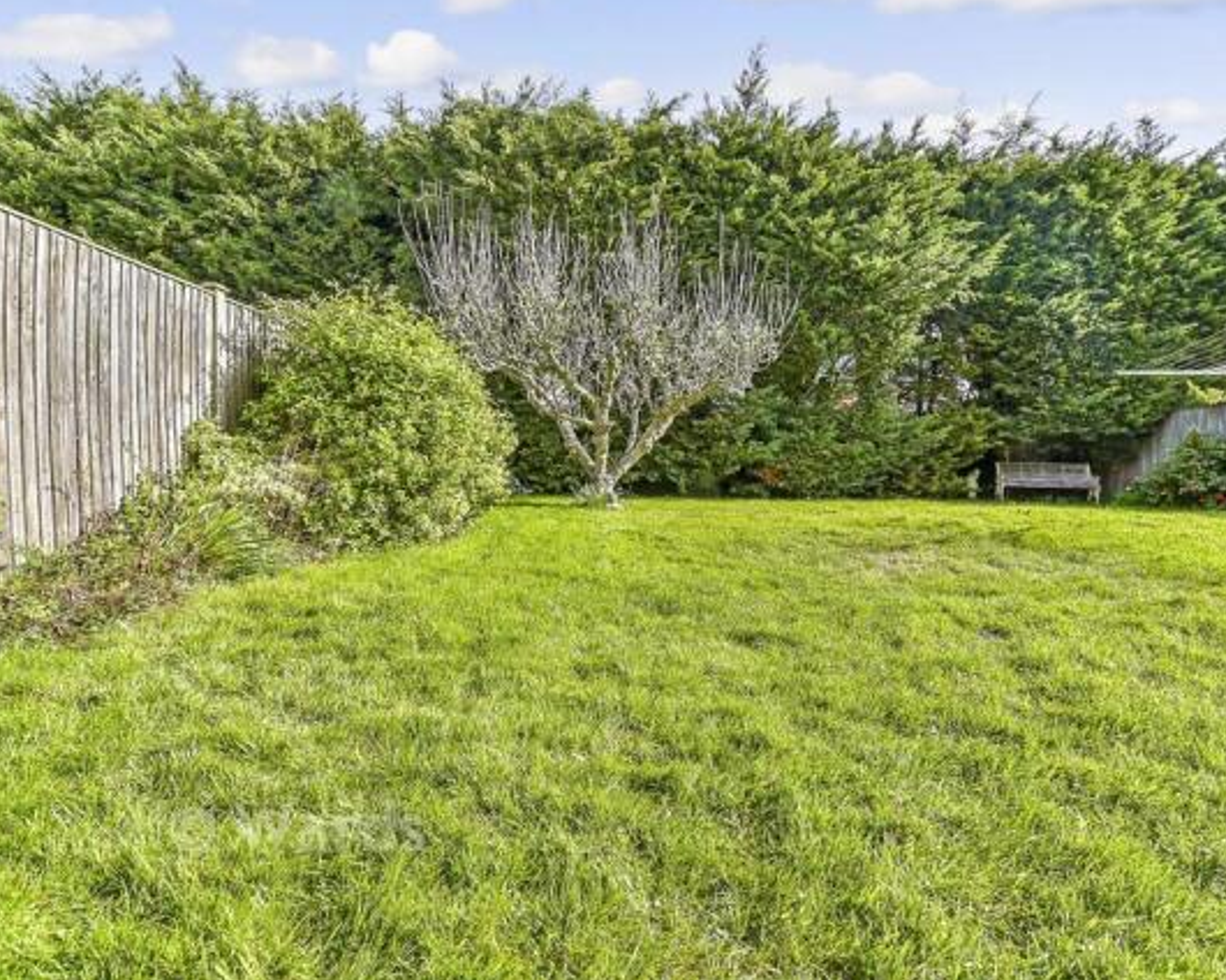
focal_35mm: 29
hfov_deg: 60.4
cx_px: 660
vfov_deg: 50.0
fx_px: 1052
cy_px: 482
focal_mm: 17
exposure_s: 1/100
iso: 160
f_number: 8
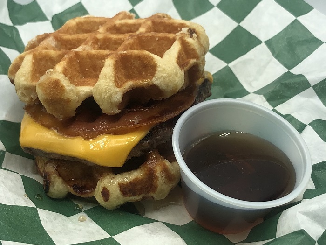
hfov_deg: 36.8
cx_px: 163
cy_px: 122
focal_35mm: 52
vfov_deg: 28.0
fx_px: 490
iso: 16
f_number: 2.4
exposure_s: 1/444
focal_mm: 6
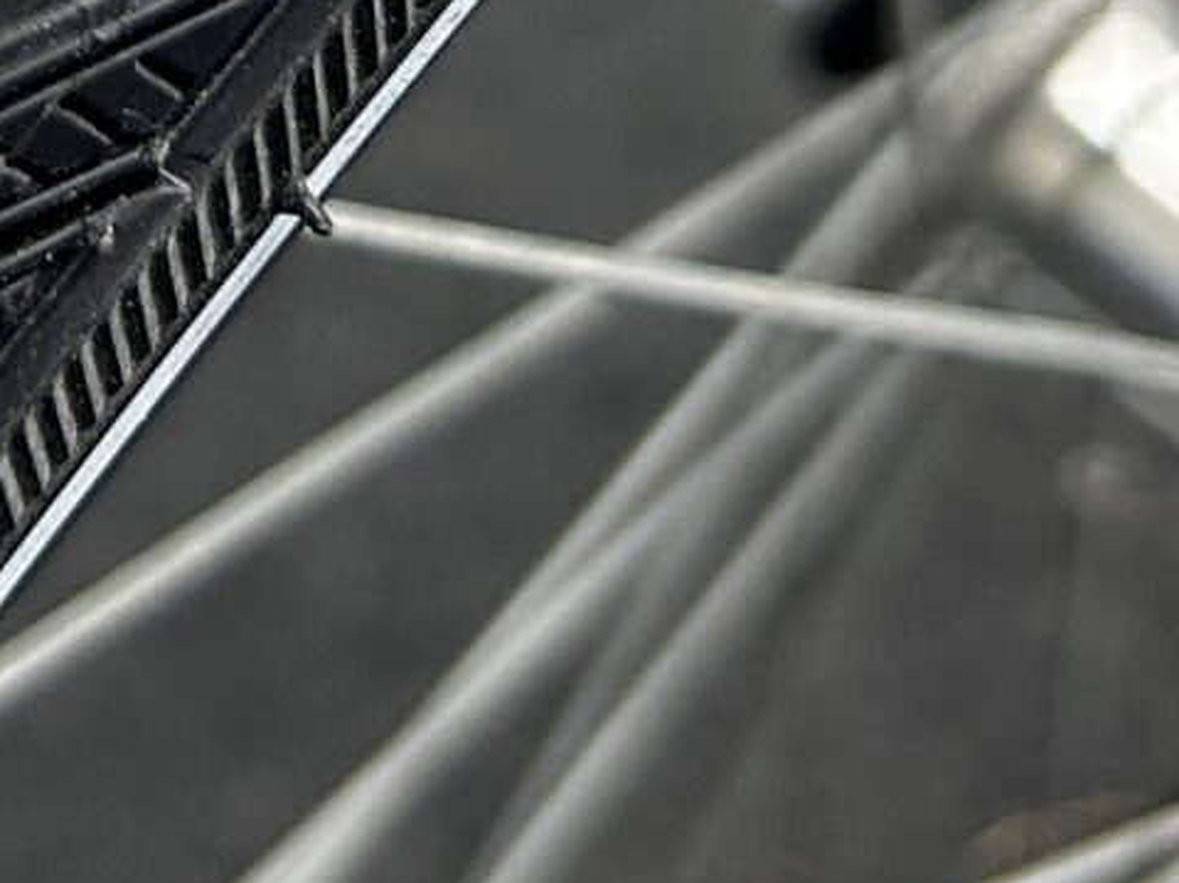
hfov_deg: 13.7
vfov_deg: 10.0
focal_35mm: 139
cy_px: -817
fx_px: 4733
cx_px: -318
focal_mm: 5.7
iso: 80
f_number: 1.5
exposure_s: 1/100
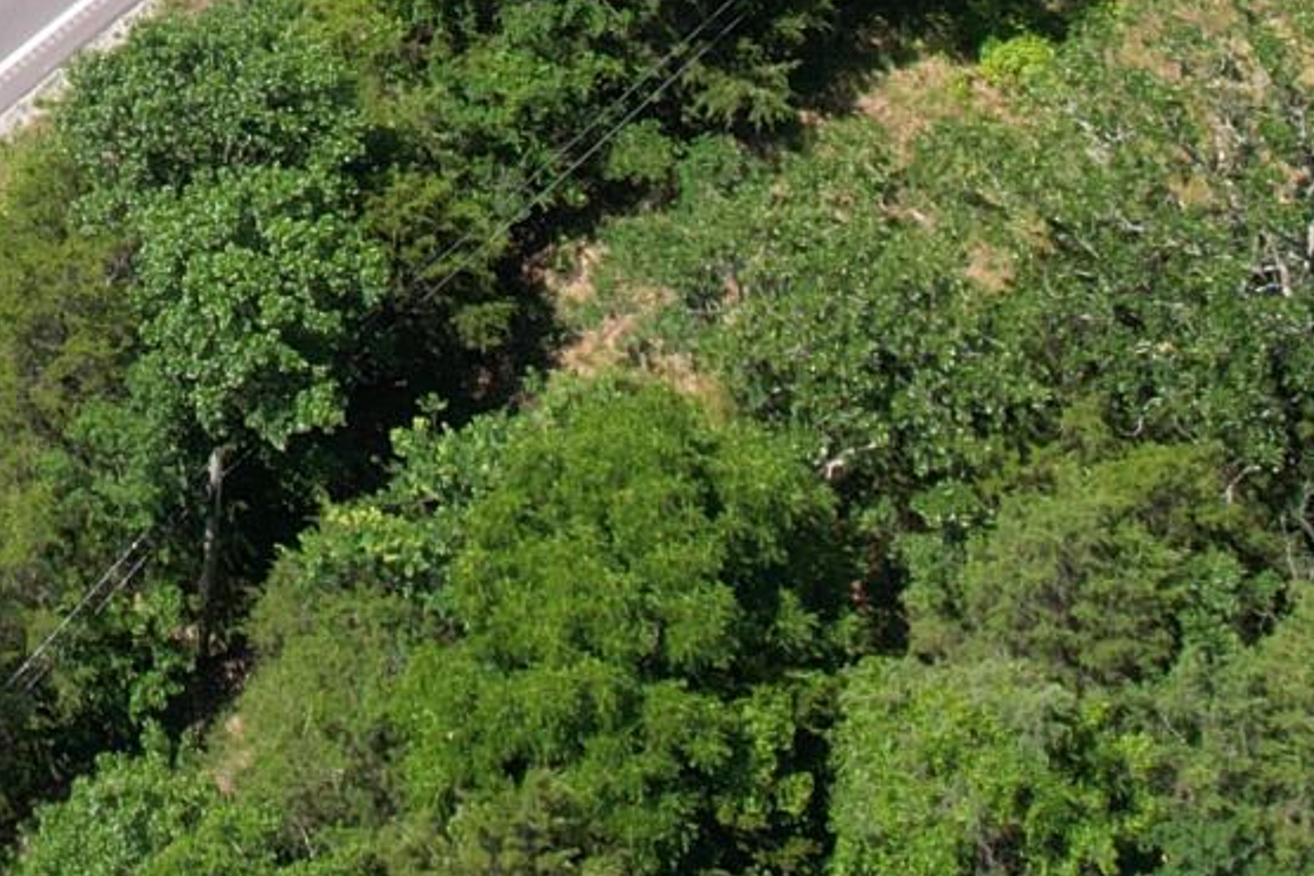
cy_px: -992
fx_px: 4343
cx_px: -447
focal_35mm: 119
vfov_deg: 10.4
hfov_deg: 16.2
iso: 110
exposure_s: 1/160
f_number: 2.8
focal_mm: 8.38
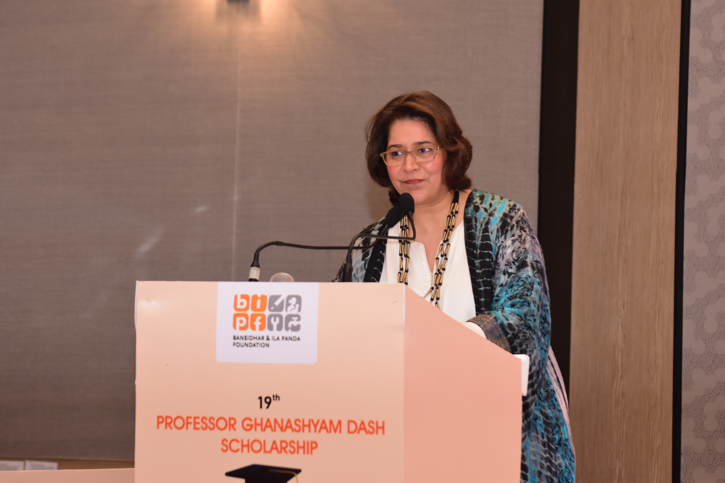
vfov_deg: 8.2
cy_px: 242
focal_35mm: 168
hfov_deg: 12.2
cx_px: 362
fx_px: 3383
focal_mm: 112
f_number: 5.6
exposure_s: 1/200
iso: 1250
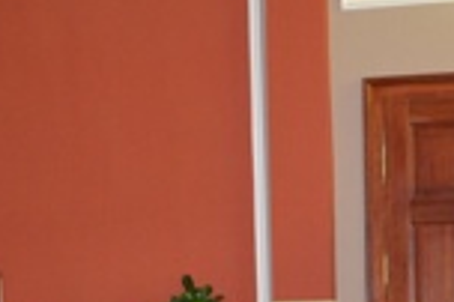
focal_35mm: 139
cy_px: 555
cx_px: 361
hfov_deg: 14.7
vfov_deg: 9.4
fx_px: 1751
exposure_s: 1/60
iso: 1100
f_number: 3.8
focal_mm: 22
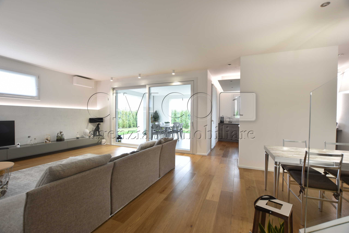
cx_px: 174
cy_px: 116
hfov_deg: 100.4
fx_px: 145
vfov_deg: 77.3
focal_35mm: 15
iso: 100
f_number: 5.6
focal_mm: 10
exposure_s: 1/2
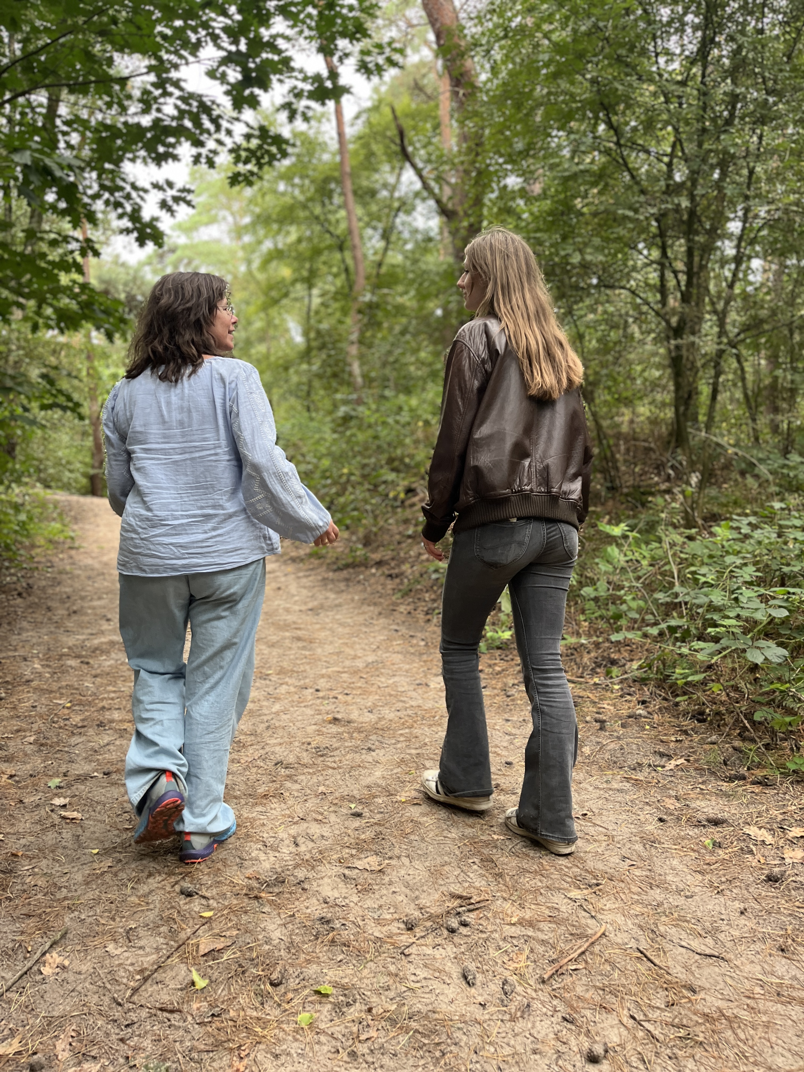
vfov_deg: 67.3
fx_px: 805
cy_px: 536
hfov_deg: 53.1
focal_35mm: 26
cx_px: 402
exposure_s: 1/121
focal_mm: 5.1
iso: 125
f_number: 1.6
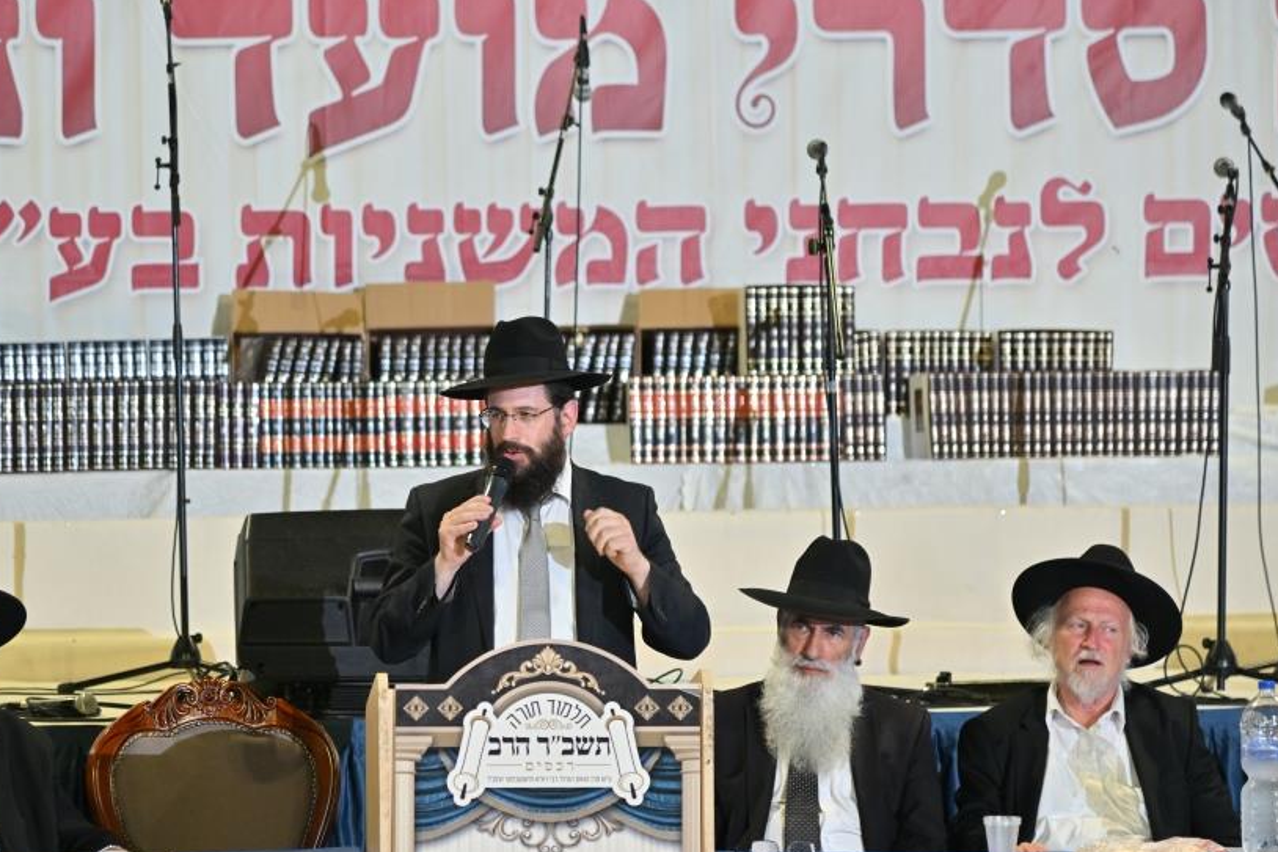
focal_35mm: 151
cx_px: 554
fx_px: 5361
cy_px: 530
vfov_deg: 9.1
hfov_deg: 13.6
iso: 640
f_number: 4
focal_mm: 120
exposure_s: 1/160
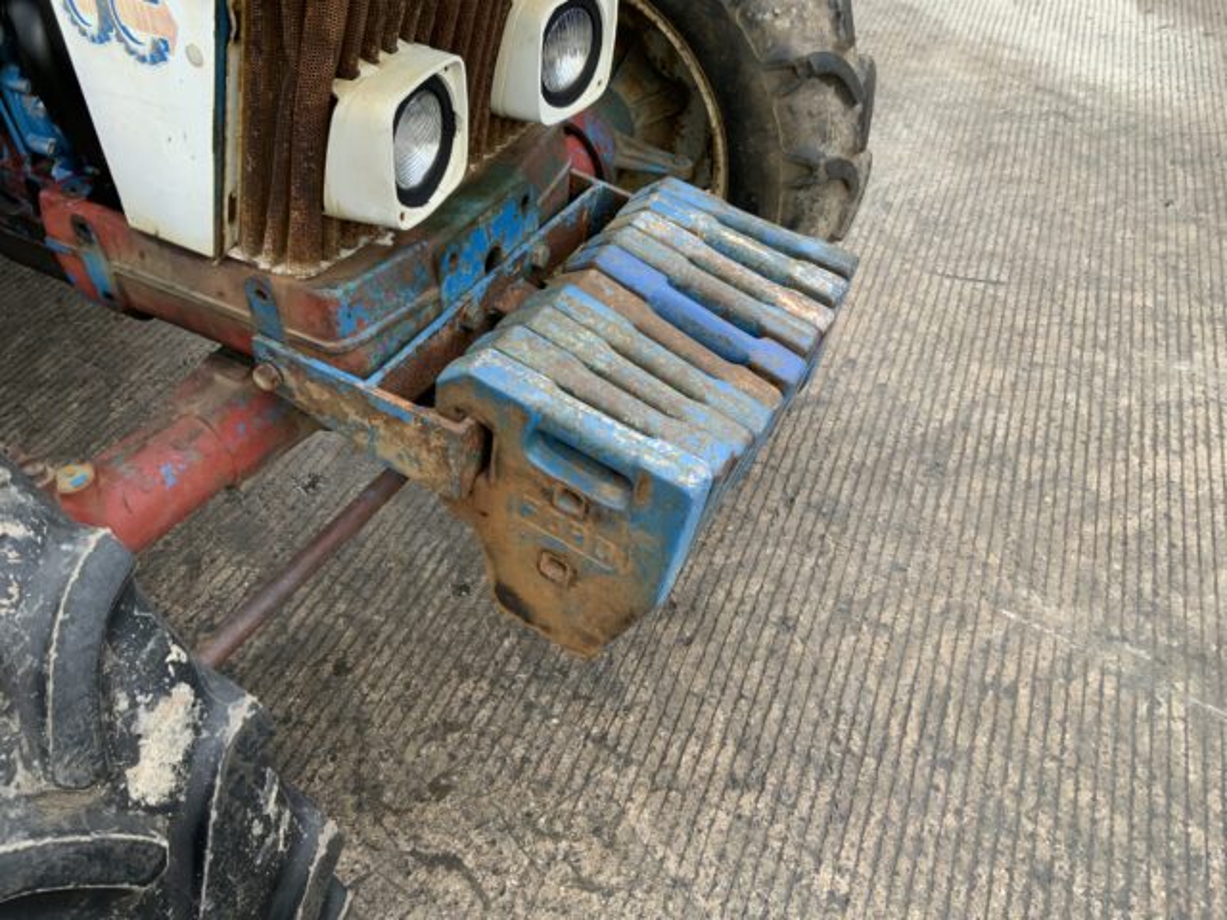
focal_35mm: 29
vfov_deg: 48.2
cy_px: 460
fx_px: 1028
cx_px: 614
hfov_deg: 61.7
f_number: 1.8
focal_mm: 3
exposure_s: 1/122
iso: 32
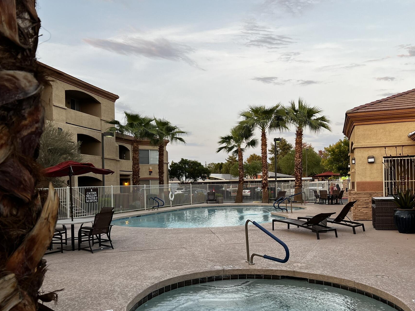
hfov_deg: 58.4
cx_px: 210
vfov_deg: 45.3
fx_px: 372
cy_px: 181
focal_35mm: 31
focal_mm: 5.7
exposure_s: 1/121
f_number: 1.5
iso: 40
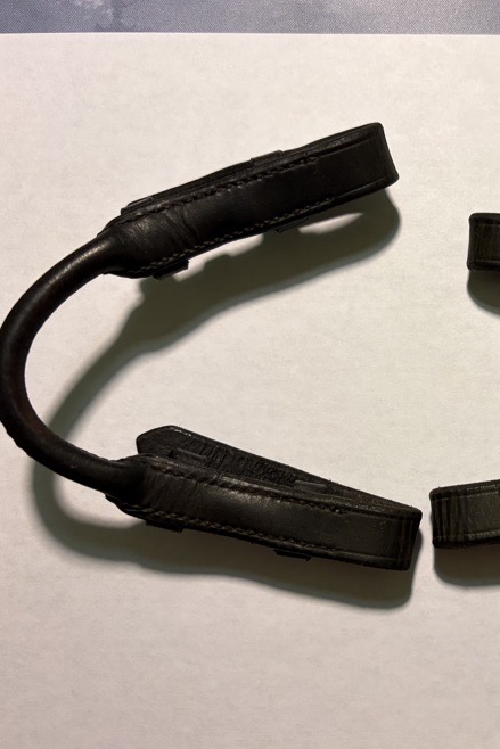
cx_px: 458
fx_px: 770
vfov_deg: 51.9
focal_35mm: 37
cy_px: 374
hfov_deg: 33.9
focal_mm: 5.96
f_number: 1.6
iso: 200
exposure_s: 1/60
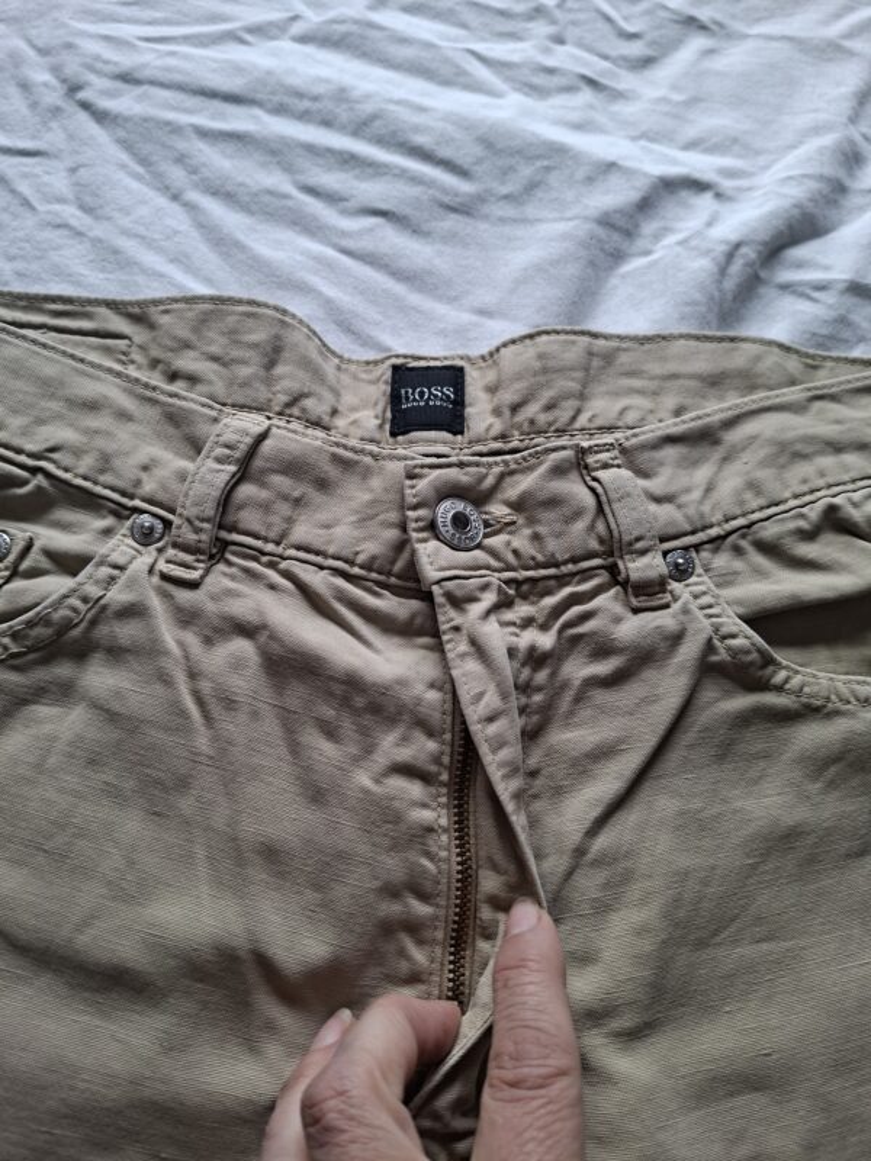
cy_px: 580
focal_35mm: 23
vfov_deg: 73.9
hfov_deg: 58.9
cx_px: 436
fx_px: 772
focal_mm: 5.54
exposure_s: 1/100
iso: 80
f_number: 1.8
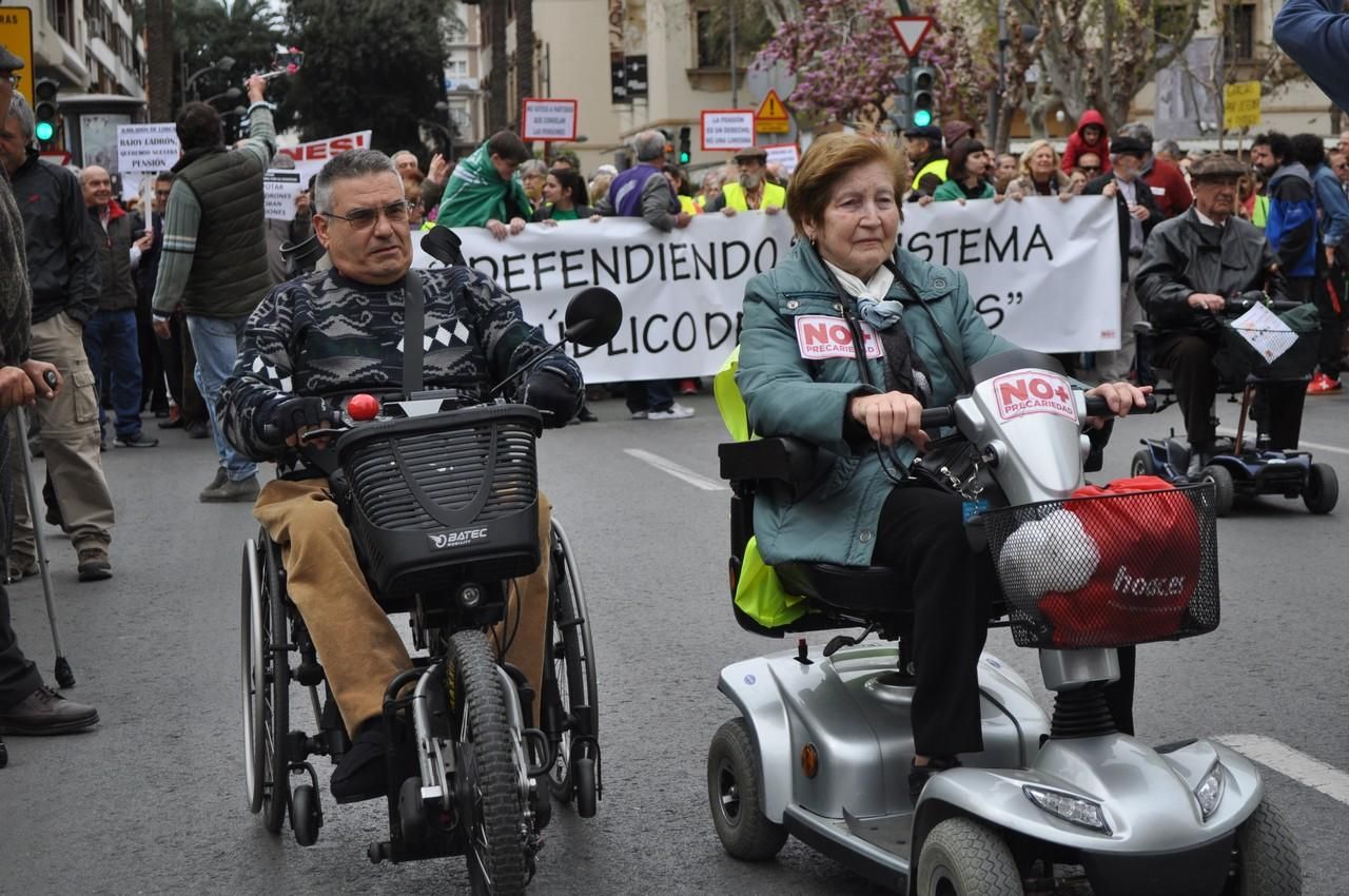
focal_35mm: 63
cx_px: 674
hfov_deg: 31.9
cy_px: 448
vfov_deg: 21.5
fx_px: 2358
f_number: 5.3
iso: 400
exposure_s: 1/1250
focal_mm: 42
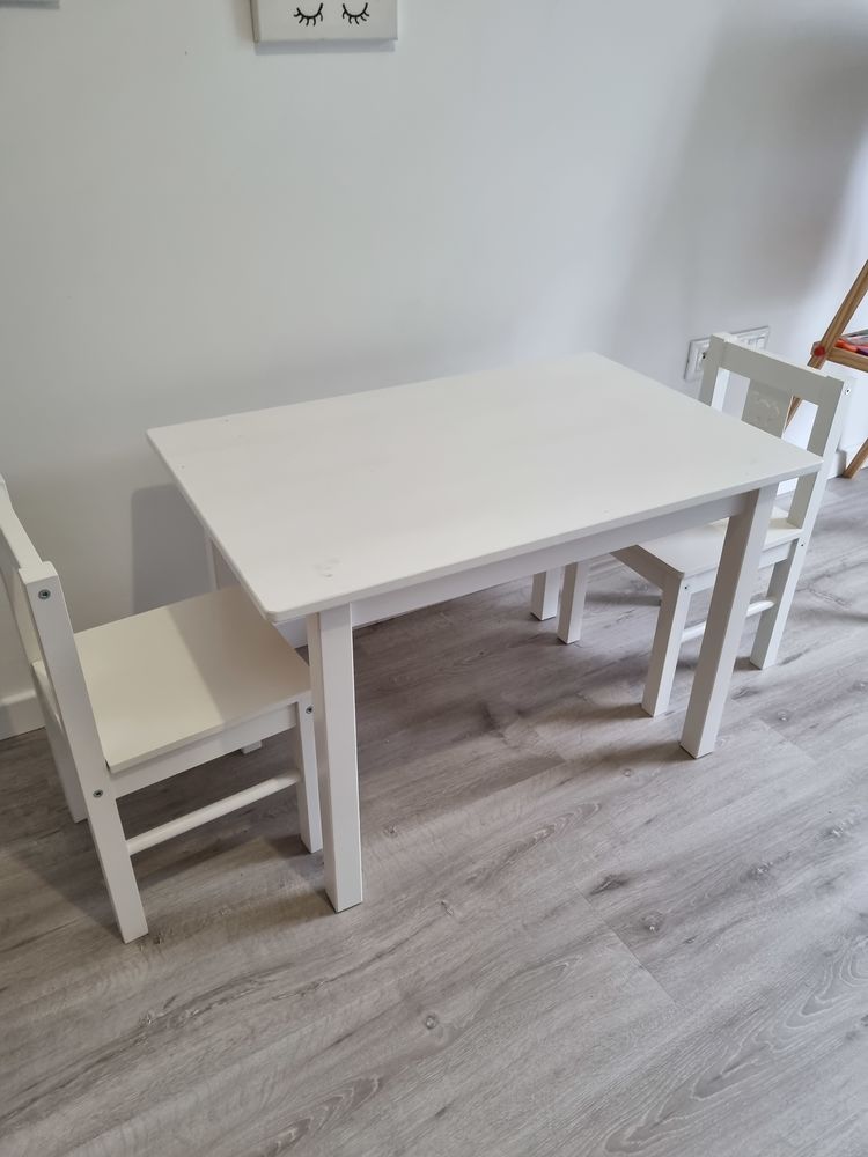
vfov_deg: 67.3
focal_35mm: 26
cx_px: 434
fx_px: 869
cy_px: 578
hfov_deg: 53.1
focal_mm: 5.4
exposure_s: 1/100
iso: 320
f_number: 1.8
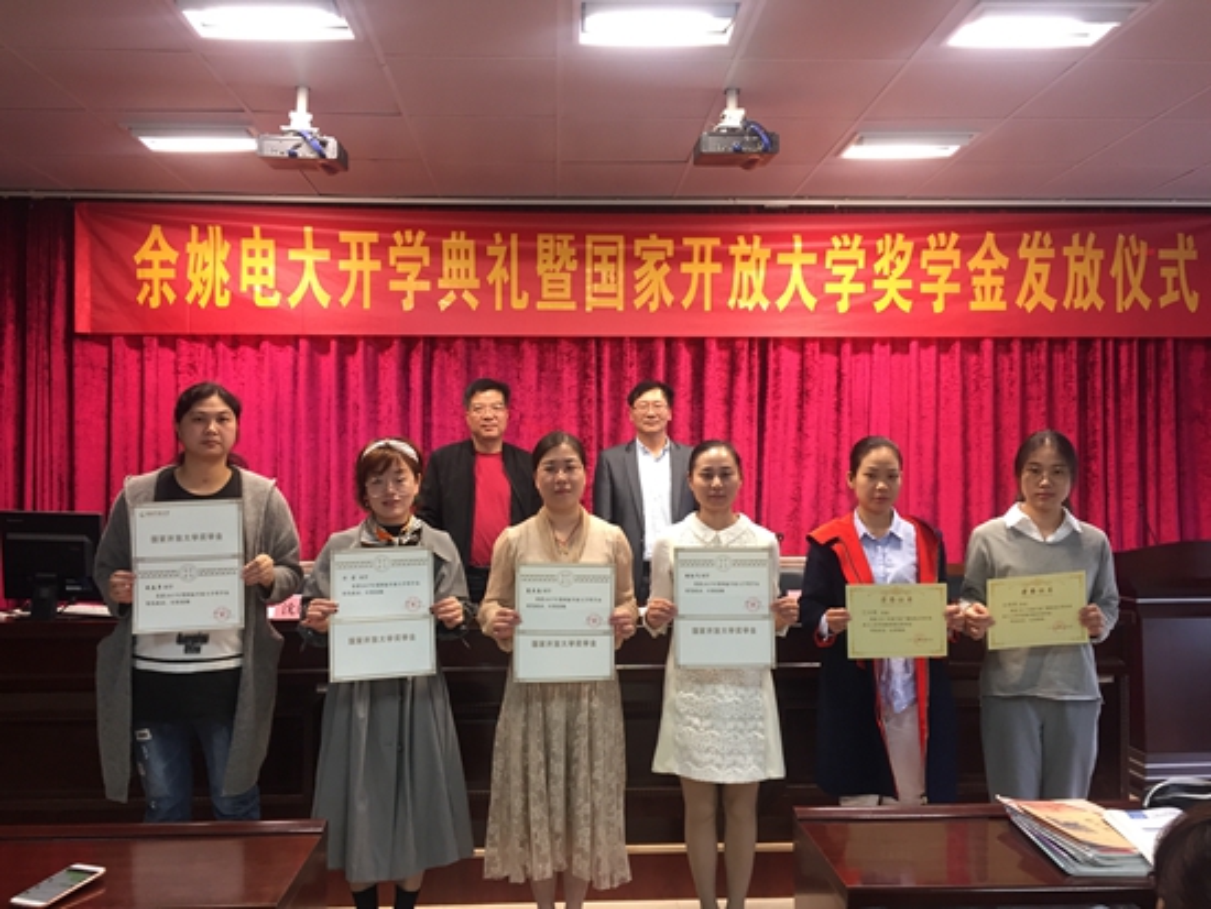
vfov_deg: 48.3
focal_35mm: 29
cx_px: 606
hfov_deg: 61.6
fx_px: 1015
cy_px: 454
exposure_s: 1/33
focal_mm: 4.15
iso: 100
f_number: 2.2
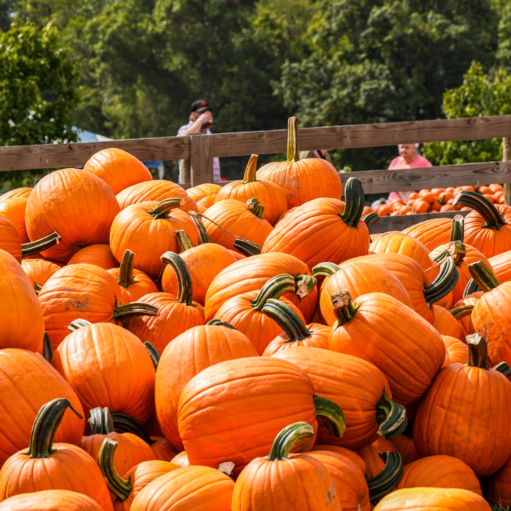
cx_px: 152
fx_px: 3407
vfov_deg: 8.6
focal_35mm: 204
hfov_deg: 8.6
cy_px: 138
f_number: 5
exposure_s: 1/640
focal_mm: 70
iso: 100
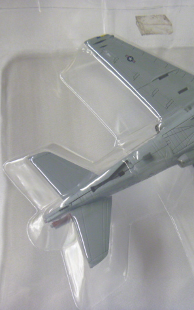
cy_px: 155
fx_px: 423
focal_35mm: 50
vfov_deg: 40.3
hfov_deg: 25.3
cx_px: 160
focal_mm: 6.3
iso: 320
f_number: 3.5
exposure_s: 1/30
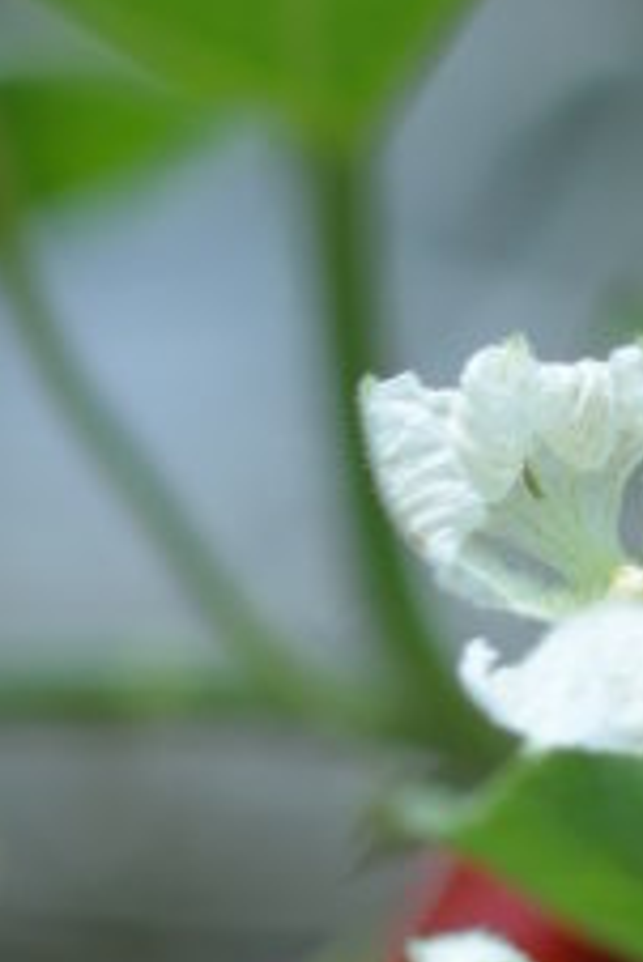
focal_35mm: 480
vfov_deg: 4.3
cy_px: 415
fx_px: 12839
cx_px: 784
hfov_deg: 2.9
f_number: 4.5
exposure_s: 1/3200
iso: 160
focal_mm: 105
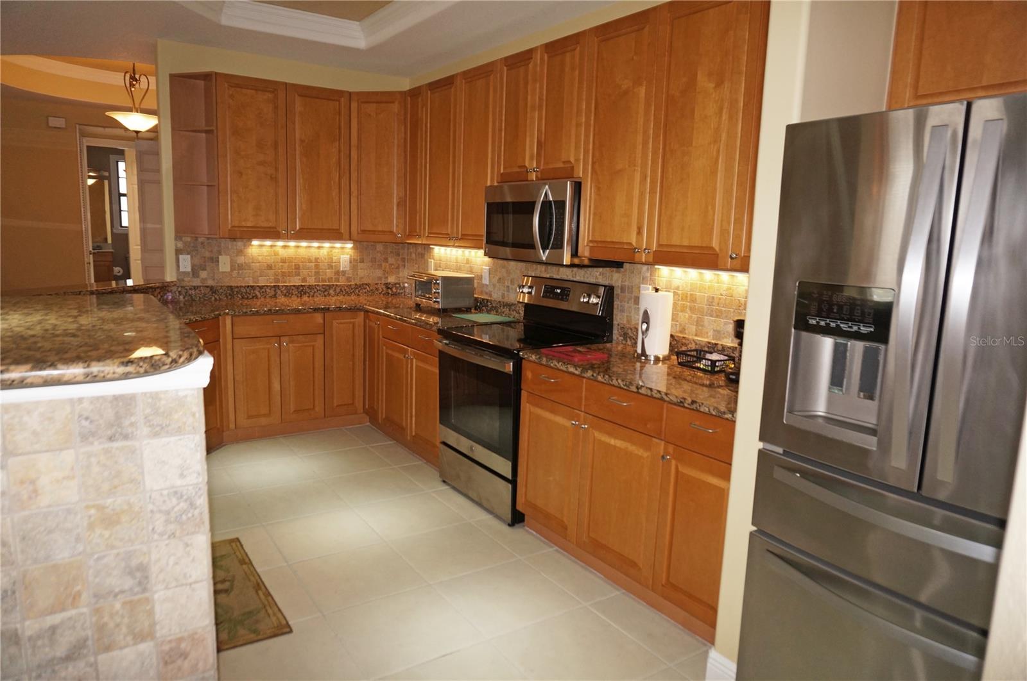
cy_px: 340
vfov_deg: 53.0
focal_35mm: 24
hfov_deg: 73.8
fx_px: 684
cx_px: 514
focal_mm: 16
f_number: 4
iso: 500
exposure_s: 1/160
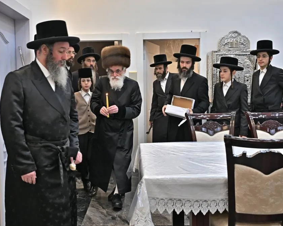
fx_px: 343
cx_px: 129
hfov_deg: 44.8
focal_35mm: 41
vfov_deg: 36.5
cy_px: 114
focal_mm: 24
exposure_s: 1/125
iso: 250
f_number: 4
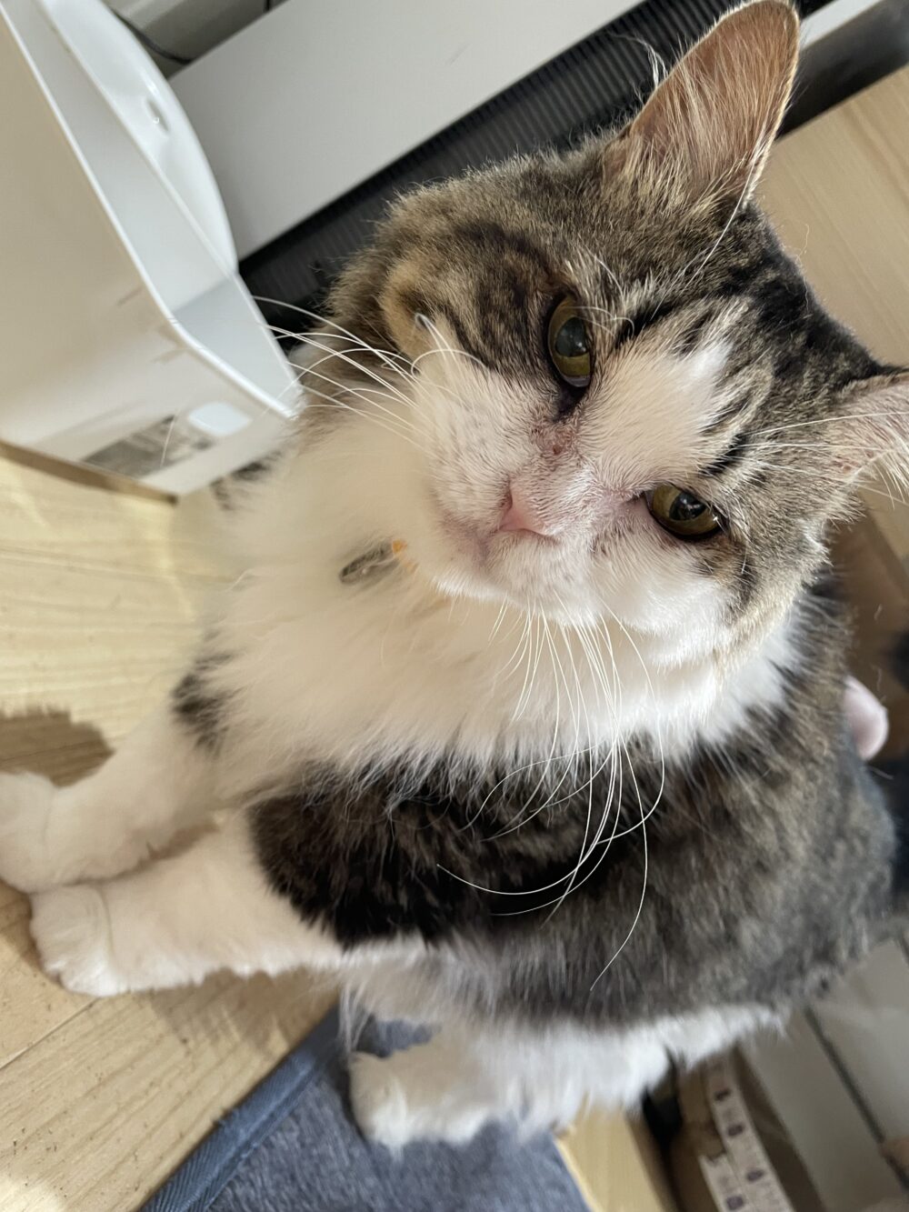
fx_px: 910
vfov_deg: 67.3
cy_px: 606
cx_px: 454
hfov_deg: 53.1
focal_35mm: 26
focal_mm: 4.2
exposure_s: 1/62
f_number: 1.6
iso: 125
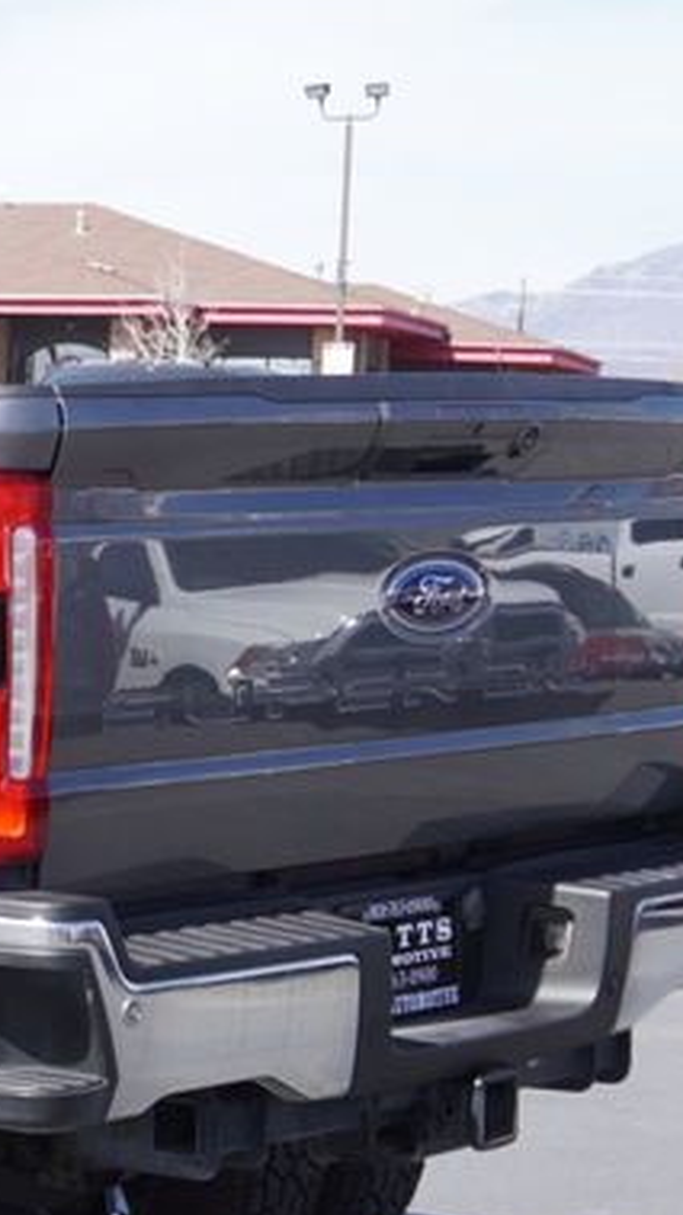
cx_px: -718
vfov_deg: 17.9
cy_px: 862
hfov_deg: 9.5
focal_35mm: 119
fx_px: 3834
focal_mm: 28
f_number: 7.1
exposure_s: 1/160
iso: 100
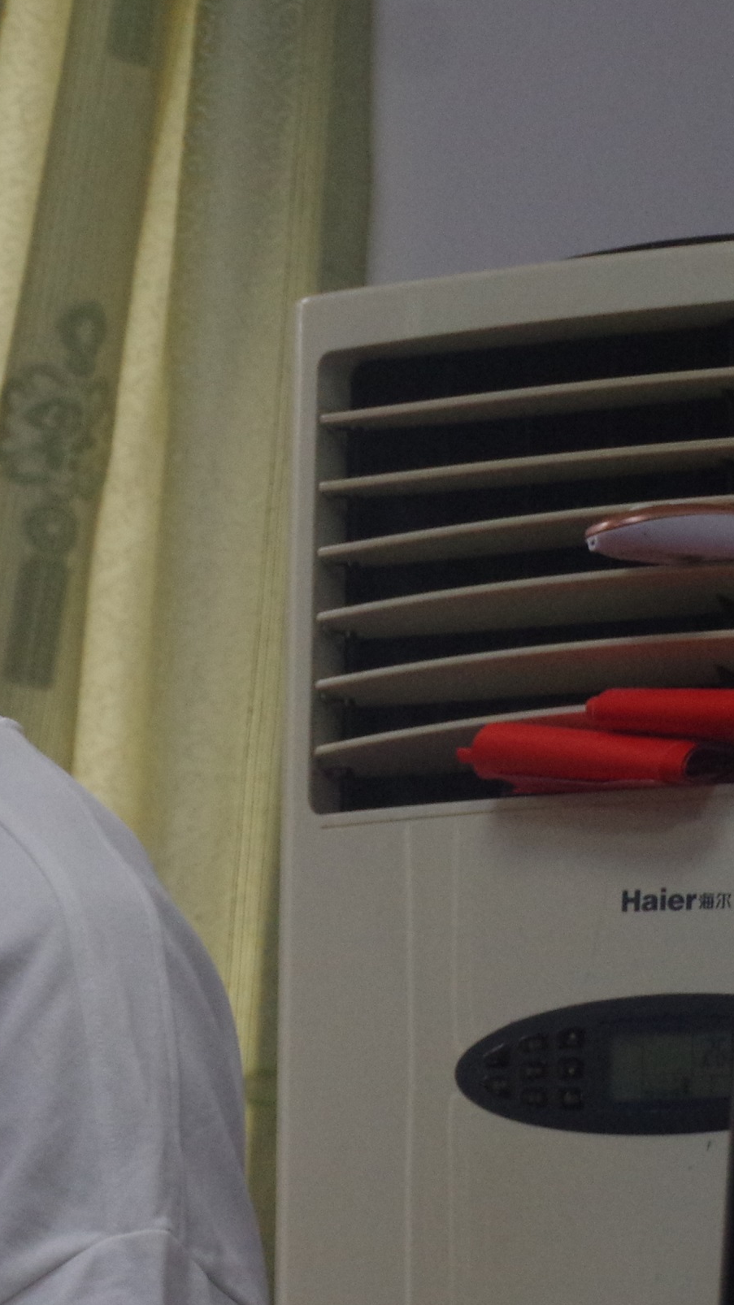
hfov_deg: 4.1
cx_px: -336
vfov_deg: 7.4
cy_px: 574
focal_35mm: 292
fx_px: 10107
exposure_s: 1/125
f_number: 5.6
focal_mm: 75
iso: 1600
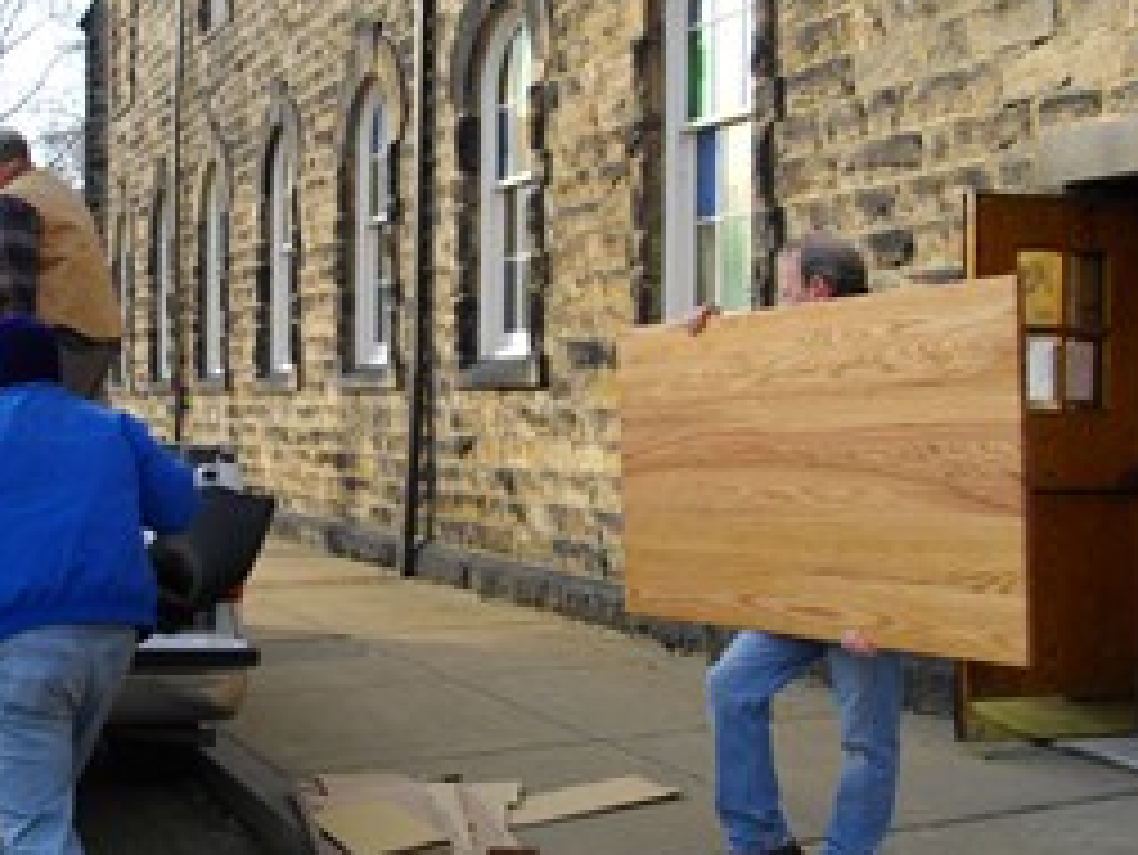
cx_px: 364
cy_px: 479
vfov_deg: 31.5
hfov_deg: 40.6
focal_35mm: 46
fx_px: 1513
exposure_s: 1/400
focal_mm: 5.7
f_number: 2.9
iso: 100
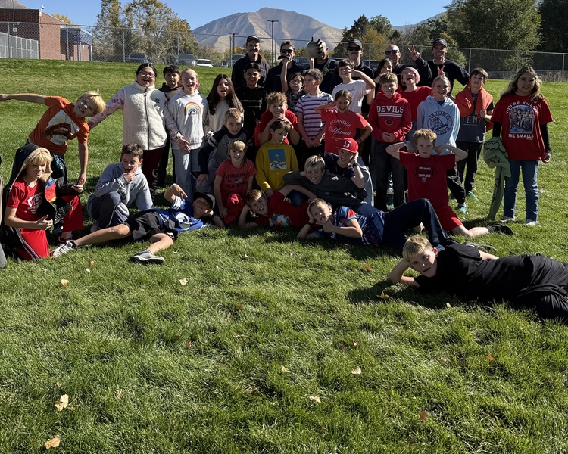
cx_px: 286
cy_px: 135
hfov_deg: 55.7
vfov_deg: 44.8
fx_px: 538
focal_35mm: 32
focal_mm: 6.76
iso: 80
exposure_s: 1/2703
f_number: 1.78
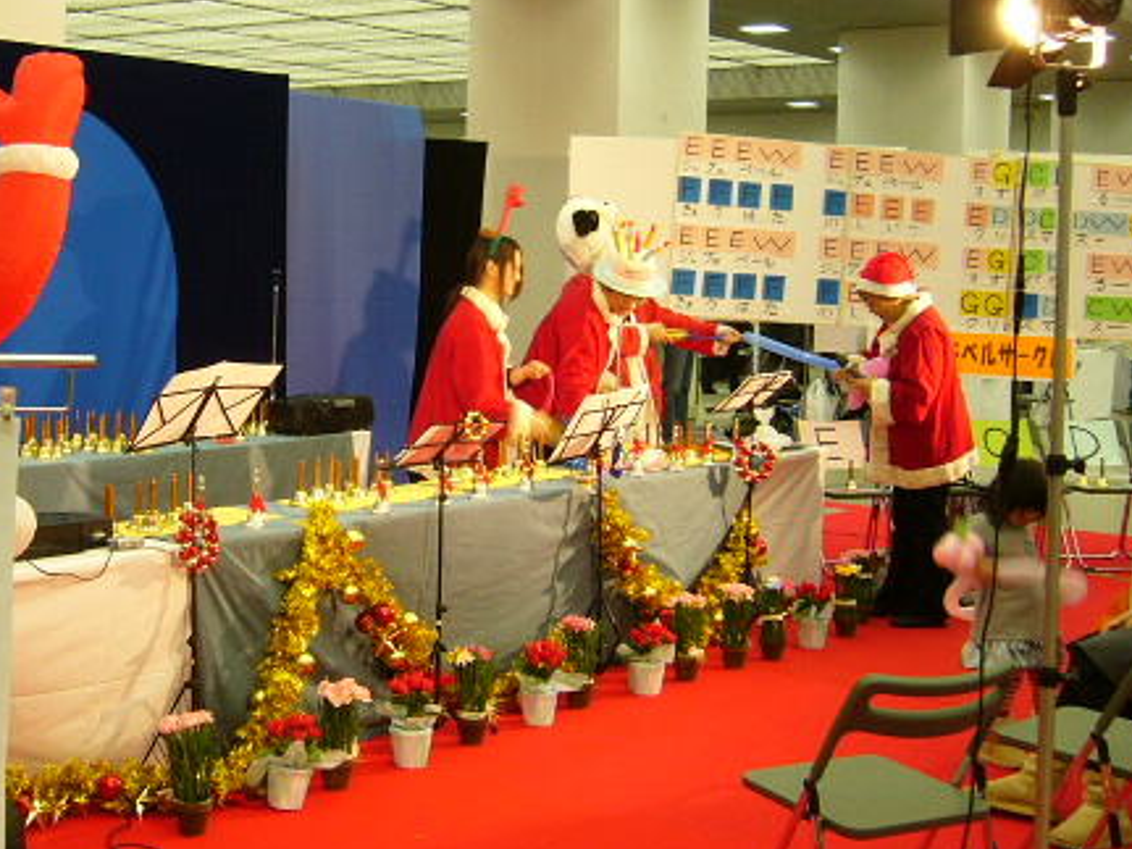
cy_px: 273
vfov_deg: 27.8
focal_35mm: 52
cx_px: 331
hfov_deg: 36.2
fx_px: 1700
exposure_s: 1/15
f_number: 2.8
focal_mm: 5.8
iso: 100
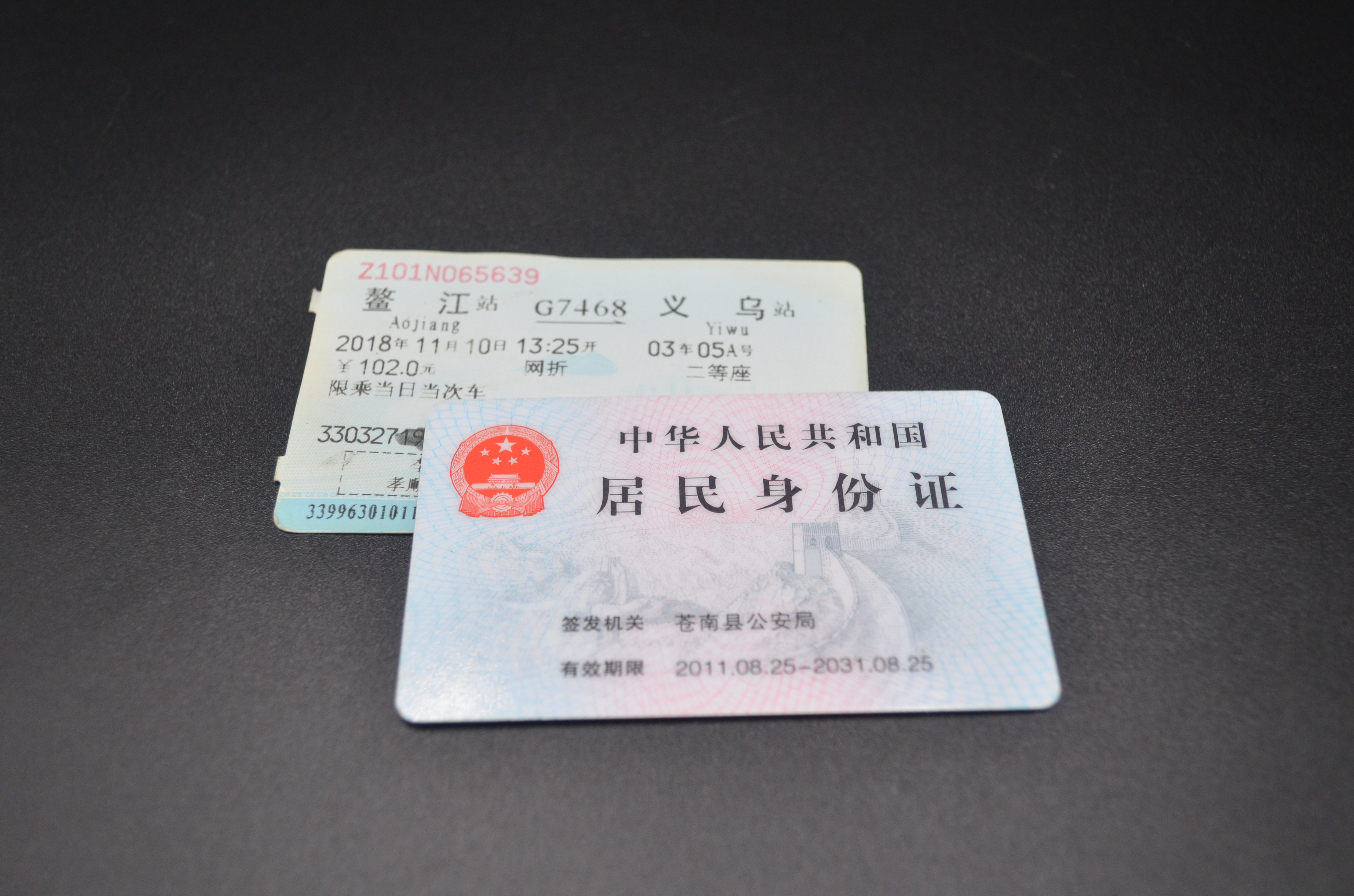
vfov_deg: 34.1
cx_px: 677
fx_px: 1464
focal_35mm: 39
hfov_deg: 49.6
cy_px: 448
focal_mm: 26
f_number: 4.2
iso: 800
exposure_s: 1/500
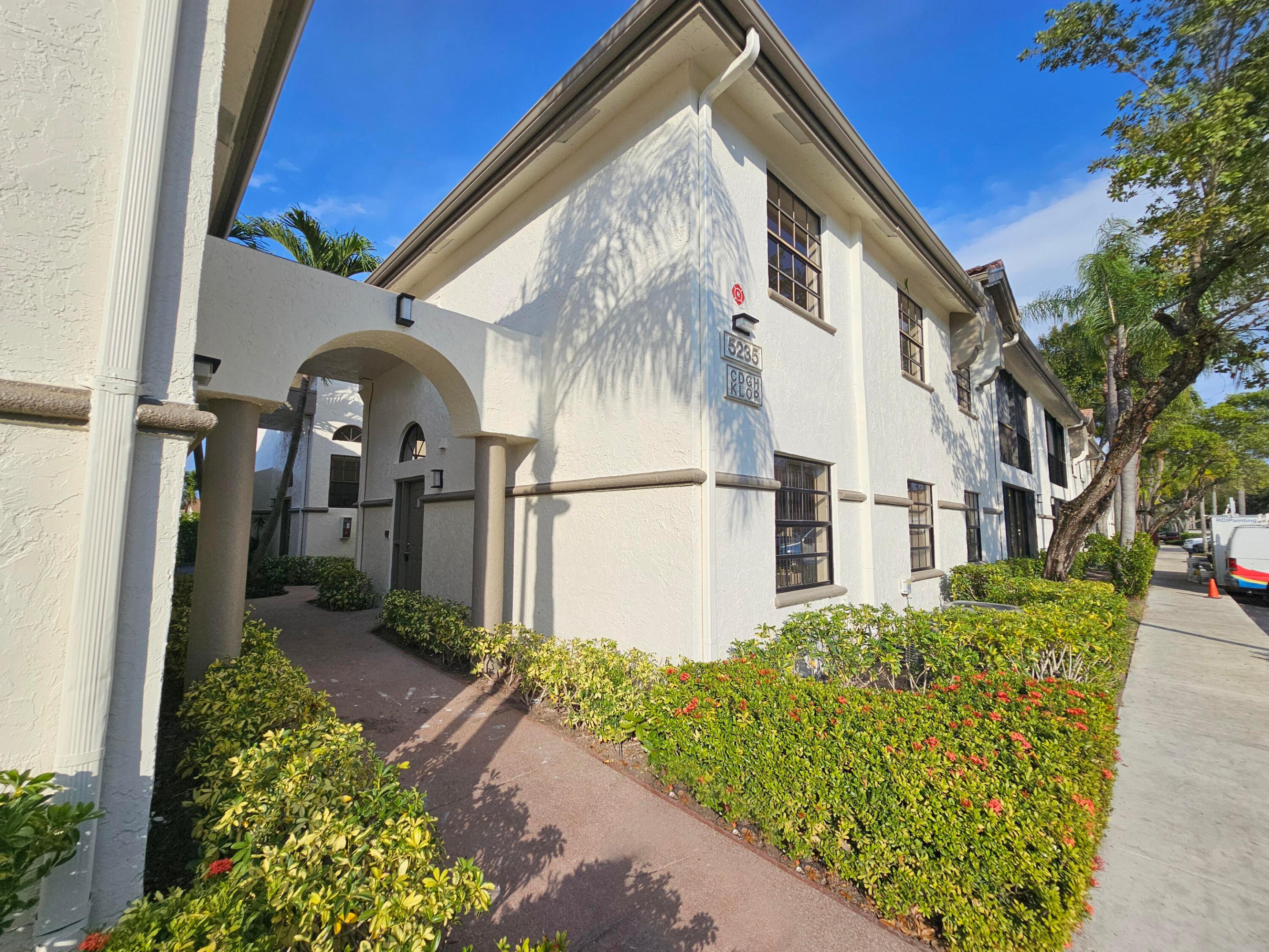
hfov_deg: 106.2
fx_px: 477
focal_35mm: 13
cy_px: 476
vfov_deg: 89.9
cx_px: 634
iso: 50
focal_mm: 2.2
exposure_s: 1/4087
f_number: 2.2
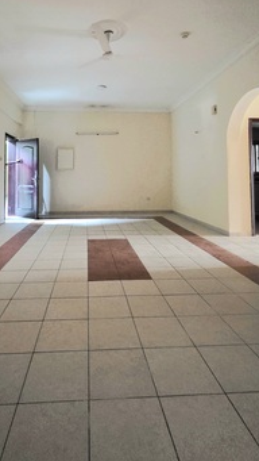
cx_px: 96
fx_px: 232
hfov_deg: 57.6
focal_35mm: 19
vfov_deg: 87.2
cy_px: 164
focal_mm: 2.2
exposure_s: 1/25.1
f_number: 1.9
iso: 2000
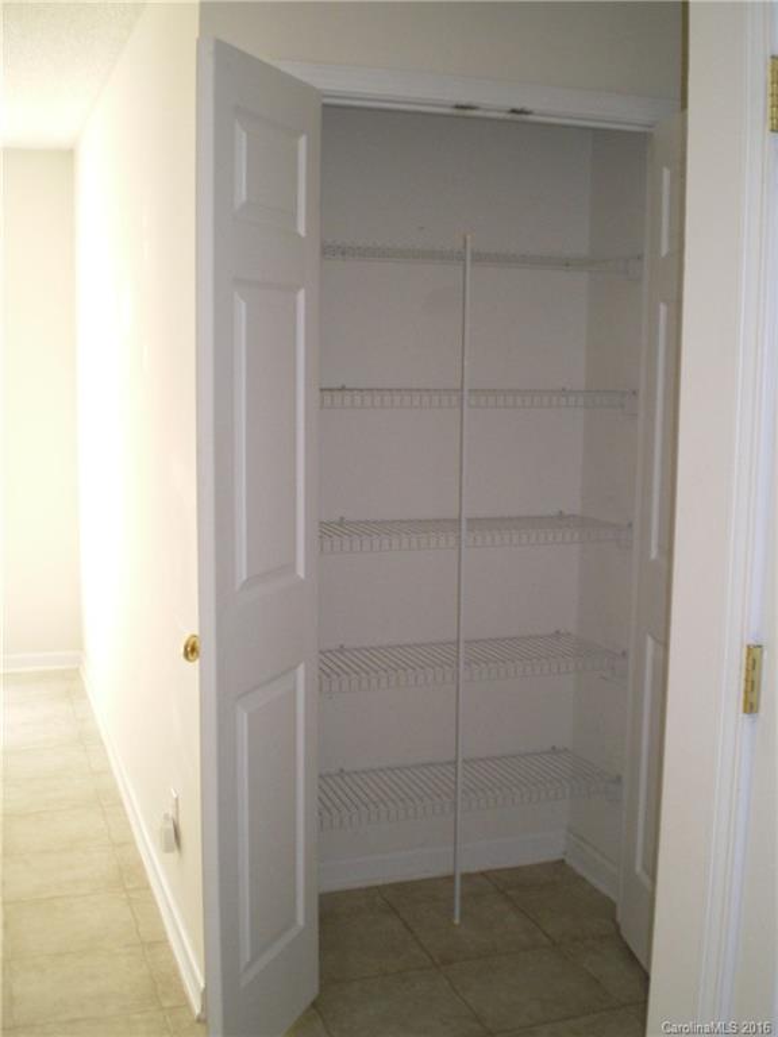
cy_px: 518
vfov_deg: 49.0
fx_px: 1139
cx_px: 389
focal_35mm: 38
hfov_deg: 37.7
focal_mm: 6.3
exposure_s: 1/30
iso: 250
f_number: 3.1
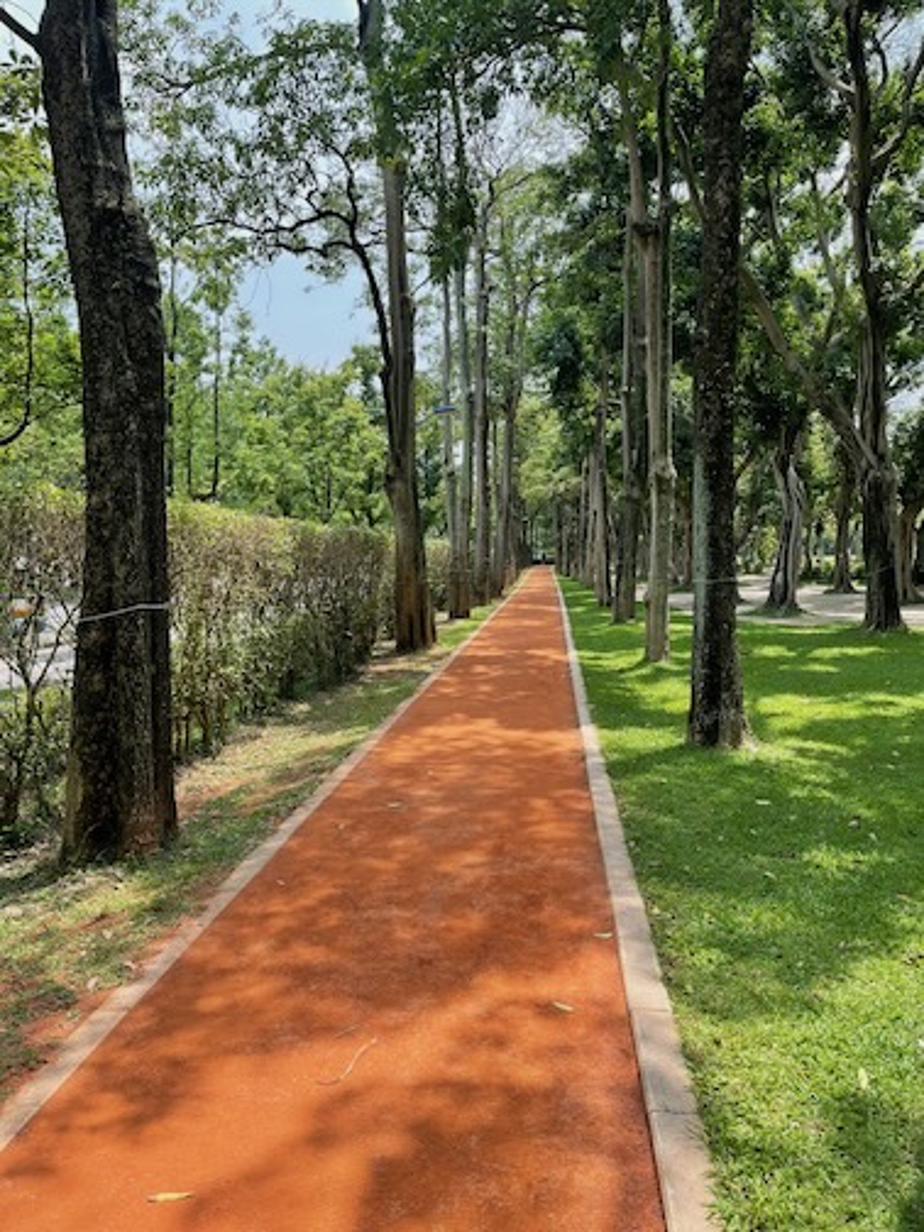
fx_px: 925
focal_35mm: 26
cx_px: 462
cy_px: 616
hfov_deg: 53.1
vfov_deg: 67.3
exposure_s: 1/882
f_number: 1.6
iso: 32
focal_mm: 4.2
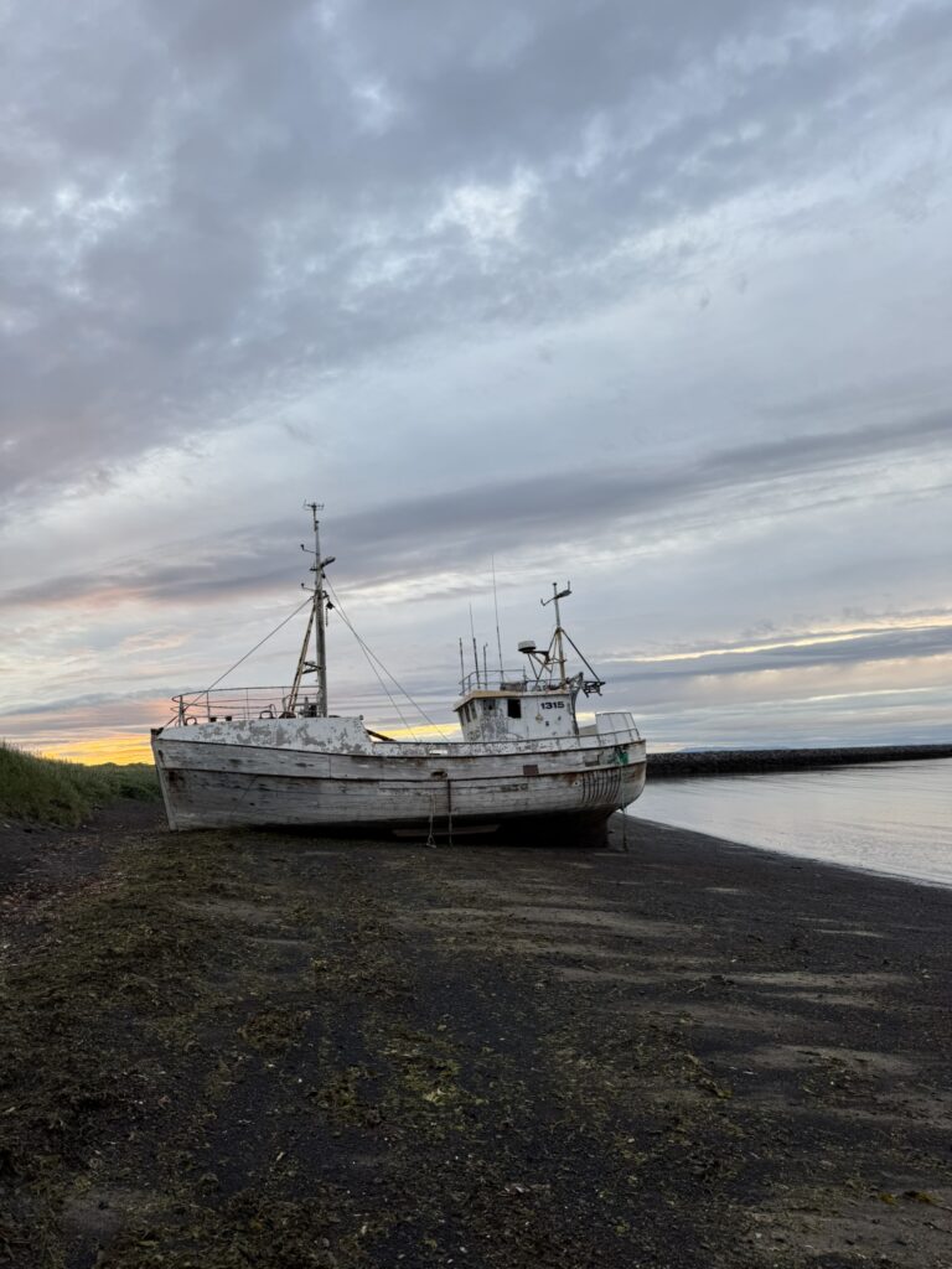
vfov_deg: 71.6
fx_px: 880
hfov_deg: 56.8
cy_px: 634
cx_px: 476
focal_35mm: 24
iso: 80
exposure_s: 1/347
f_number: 1.78
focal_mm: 6.76
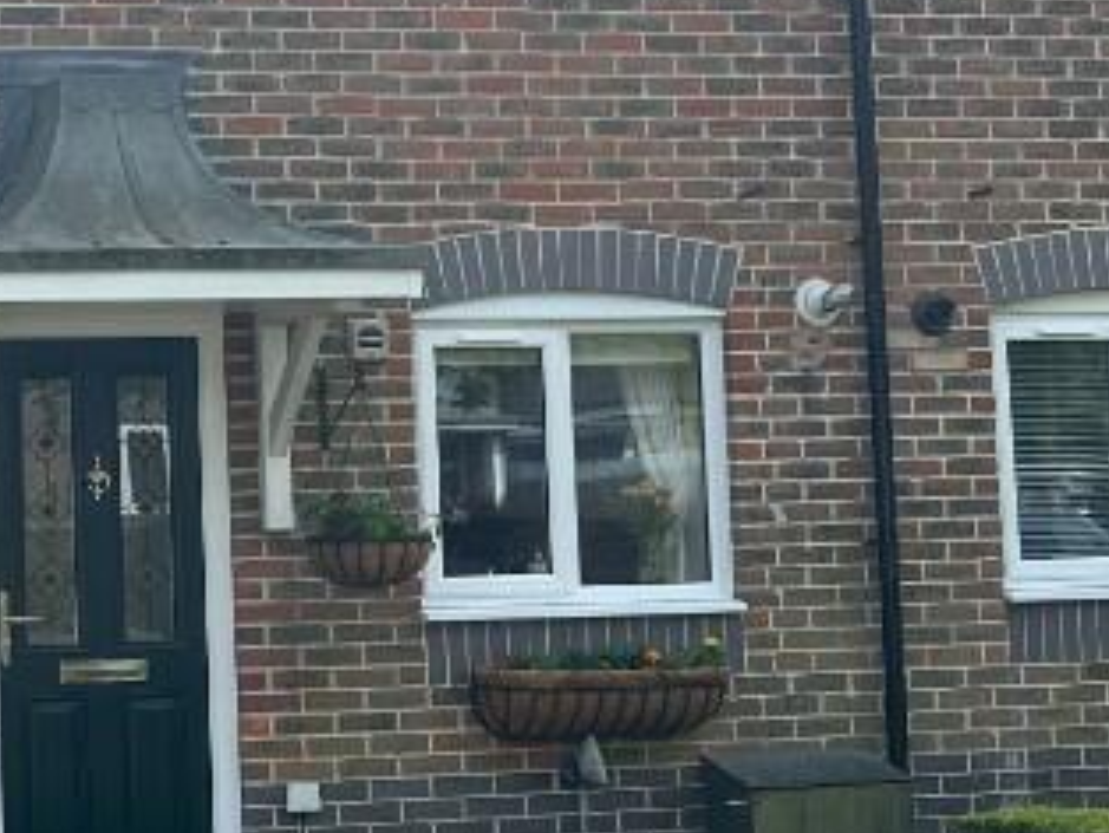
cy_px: 287
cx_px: -81
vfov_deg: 17.3
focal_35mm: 85
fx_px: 2724
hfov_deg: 21.9
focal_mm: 5.1
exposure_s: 1/1600
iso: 50
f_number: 1.6
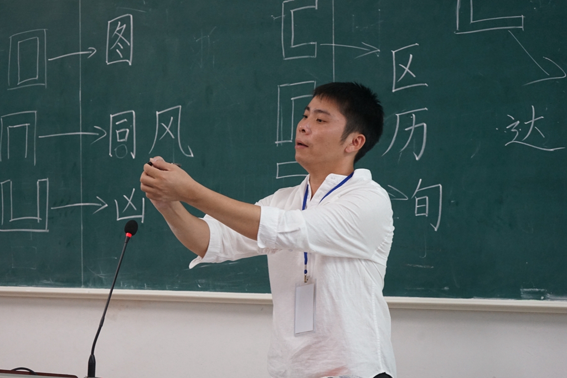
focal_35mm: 70
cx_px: 284
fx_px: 1103
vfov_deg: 19.5
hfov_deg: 28.8
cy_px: 189
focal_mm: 70
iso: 2500
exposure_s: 1/40
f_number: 5.6
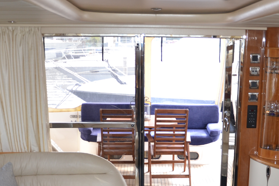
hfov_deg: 33.8
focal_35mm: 59
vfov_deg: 22.1
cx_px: 169
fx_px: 457
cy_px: 188
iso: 250
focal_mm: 18
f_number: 4
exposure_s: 1/125
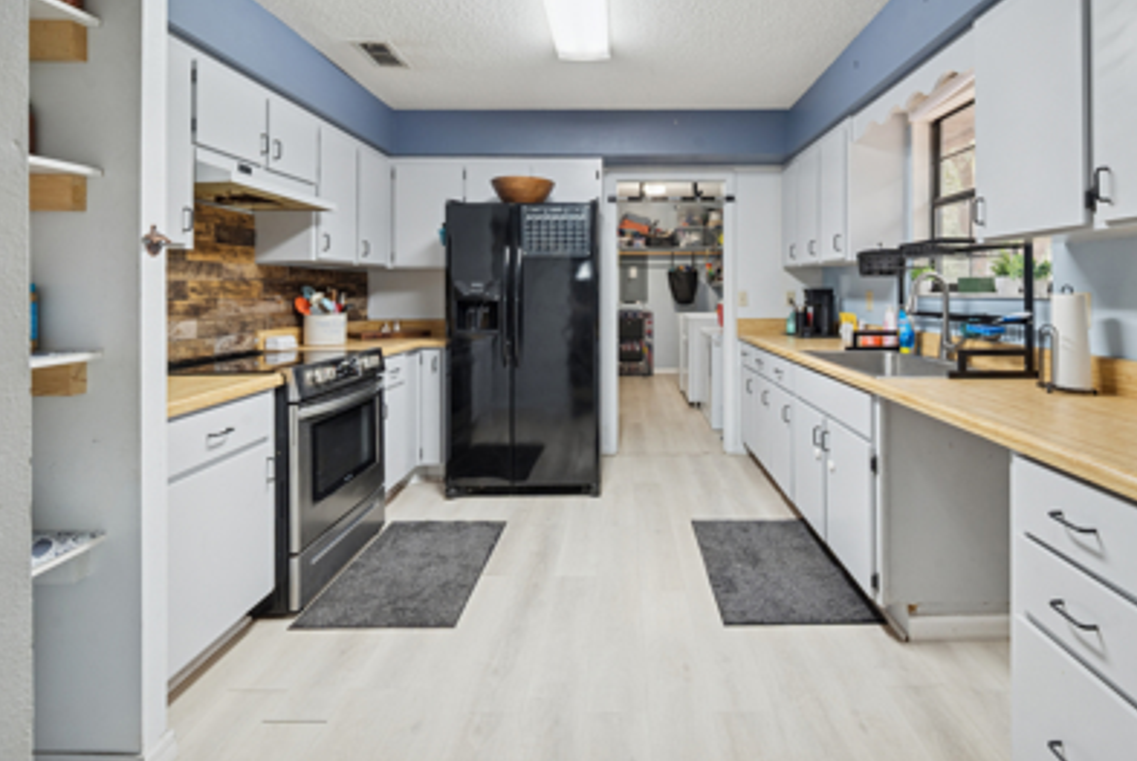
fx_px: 506
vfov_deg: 73.7
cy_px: 344
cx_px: 635
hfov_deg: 96.2
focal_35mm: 16
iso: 400
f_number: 9
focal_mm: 14
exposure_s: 1/13
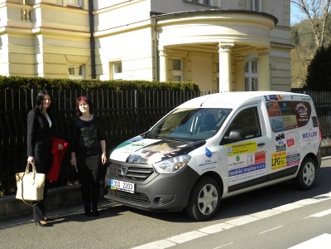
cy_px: 124
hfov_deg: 41.2
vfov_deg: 31.5
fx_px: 440
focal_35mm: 46
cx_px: 166
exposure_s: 1/187
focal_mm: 8.2
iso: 64
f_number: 4.5
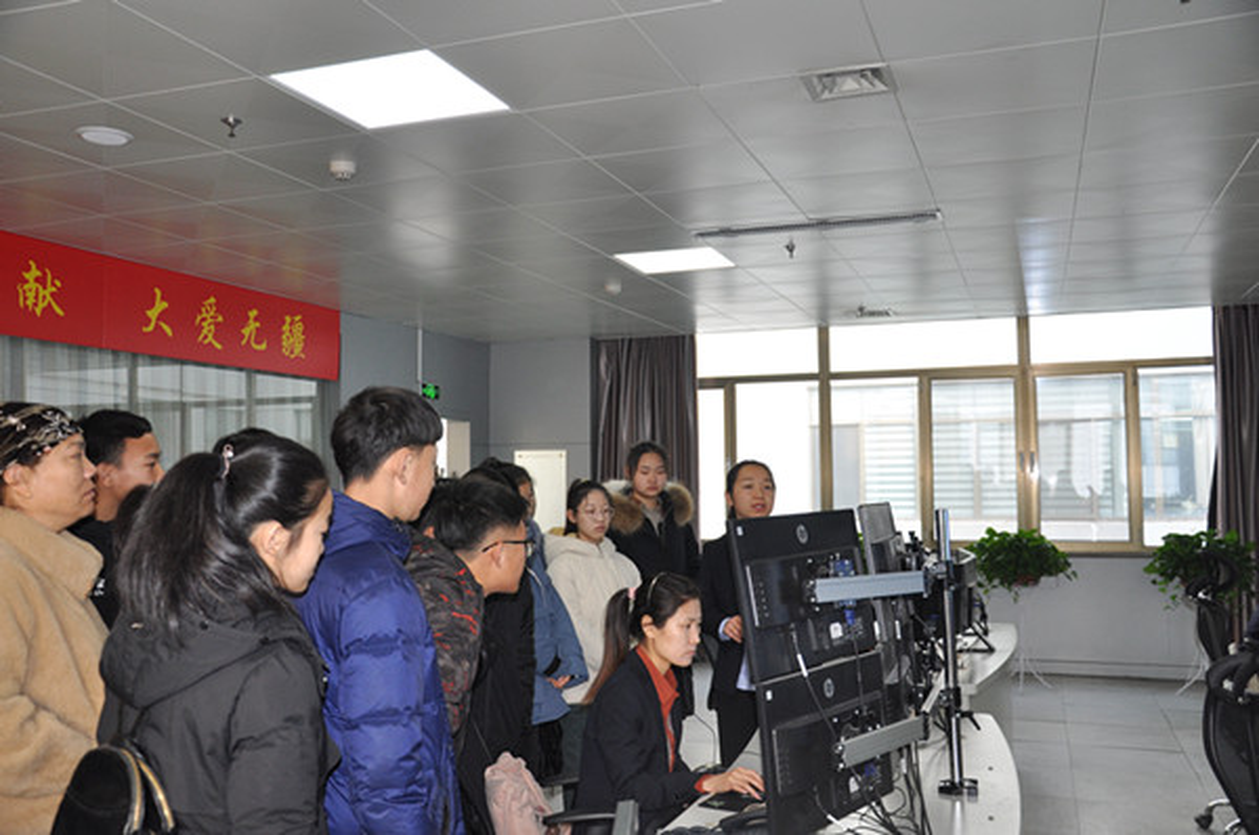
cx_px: 630
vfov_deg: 39.8
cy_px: 418
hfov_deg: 57.3
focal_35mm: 33
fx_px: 1152
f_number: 3.8
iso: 450
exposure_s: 1/125
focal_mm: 22
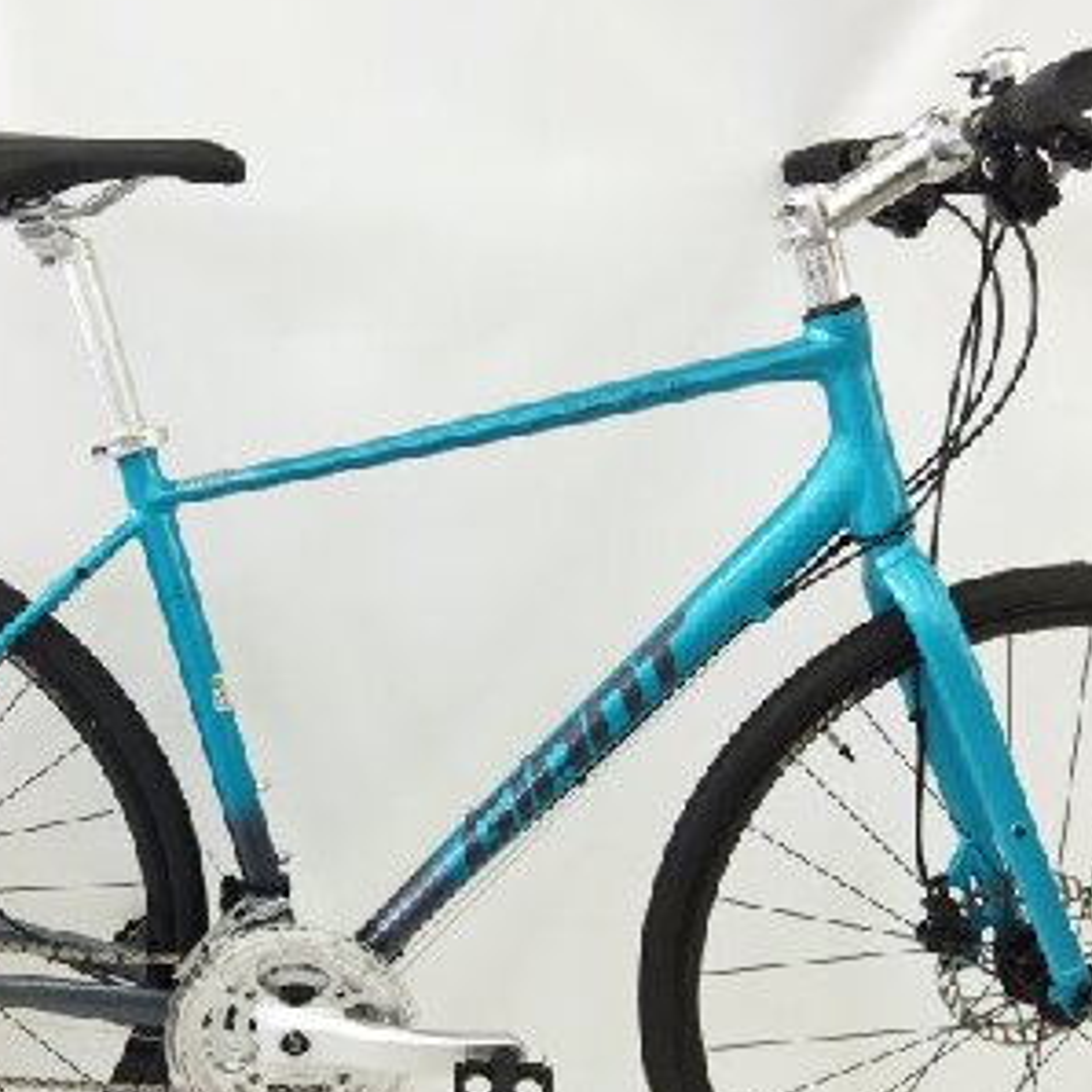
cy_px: 707
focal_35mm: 48
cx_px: 462
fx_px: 1713
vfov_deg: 35.1
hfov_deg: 35.3
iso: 428
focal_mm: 4.71
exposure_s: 1/400
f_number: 1.79
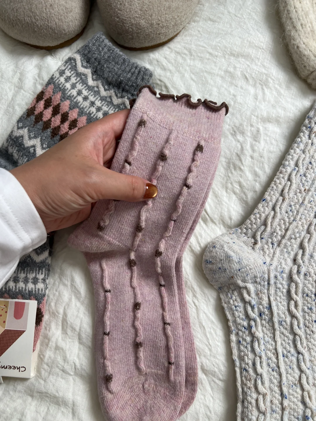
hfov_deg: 53.1
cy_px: 210
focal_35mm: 26
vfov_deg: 67.3
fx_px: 316
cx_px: 158
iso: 32
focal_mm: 5.7
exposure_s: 1/121
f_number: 1.5
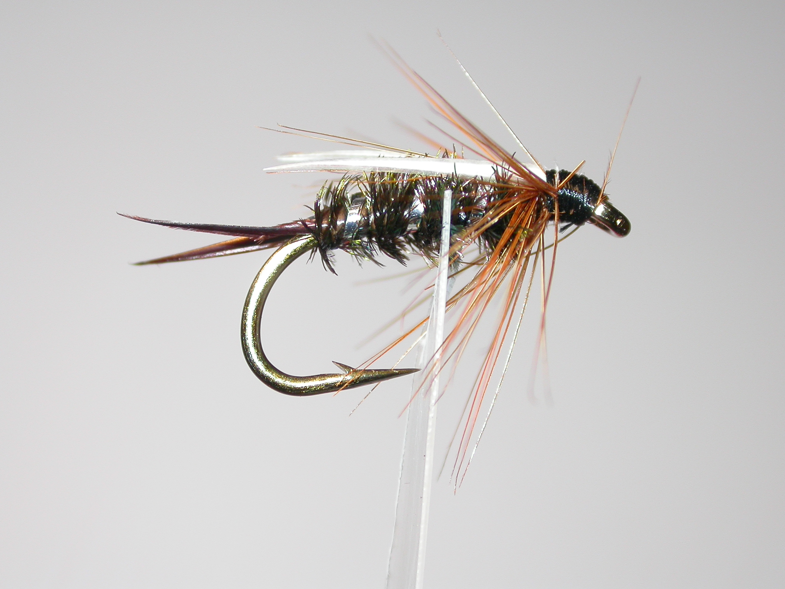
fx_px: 2971
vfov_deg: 11.3
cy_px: 278
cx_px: 396
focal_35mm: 131
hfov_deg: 15.1
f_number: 4.4
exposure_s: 1/107
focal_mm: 25.5
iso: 100
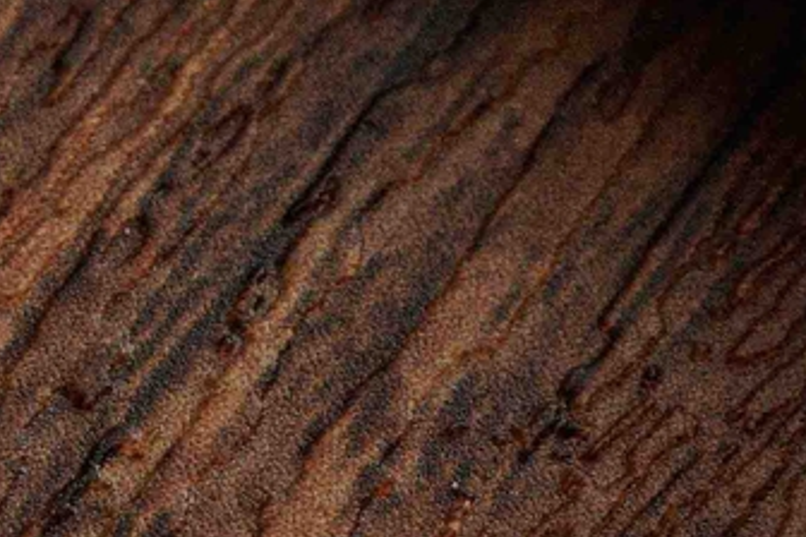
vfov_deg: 1.7
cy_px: 73
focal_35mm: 822
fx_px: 18402
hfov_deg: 2.5
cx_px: 2250
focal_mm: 90
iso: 2500
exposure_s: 1/125
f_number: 8
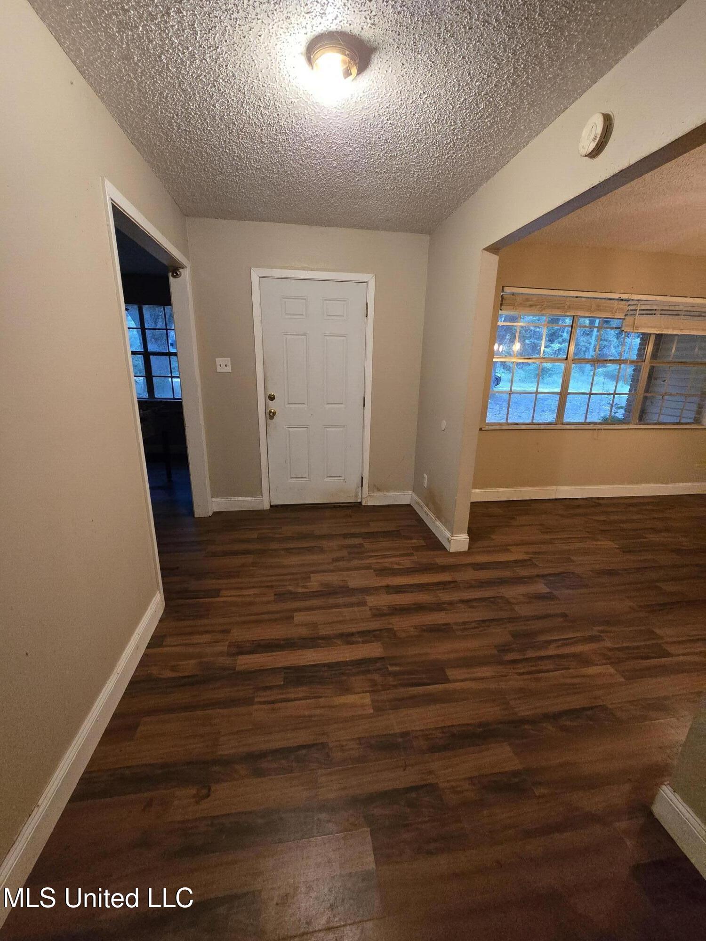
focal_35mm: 13
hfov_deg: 89.9
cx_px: 353
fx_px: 354
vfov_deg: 106.2
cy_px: 470
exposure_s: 1/60
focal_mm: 2.2
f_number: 2.2
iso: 1000
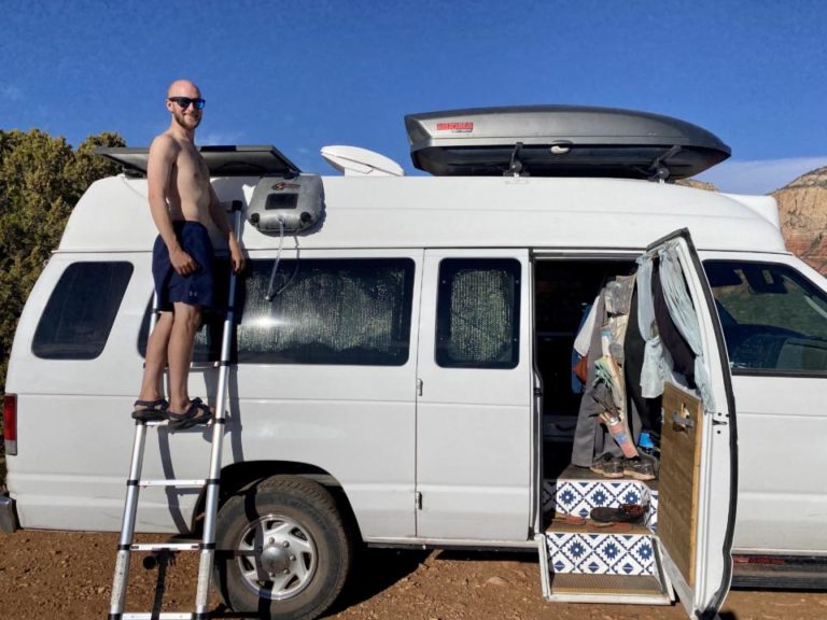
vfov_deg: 53.1
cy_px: 310
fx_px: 621
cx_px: 414
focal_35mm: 26
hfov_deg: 67.3
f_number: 1.8
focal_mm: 4.25
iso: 32
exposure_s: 1/7692
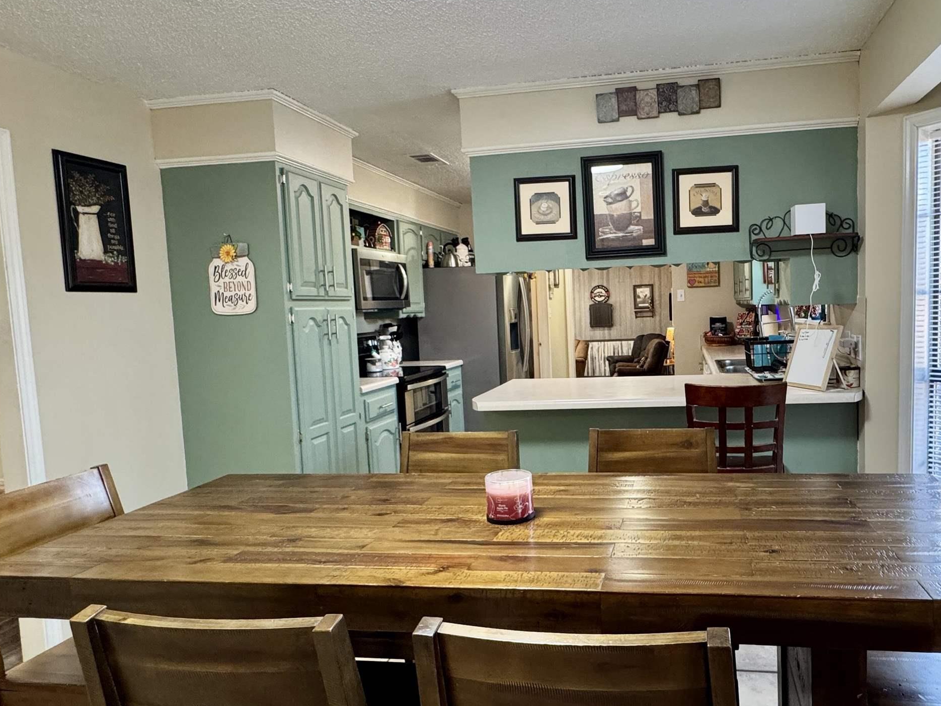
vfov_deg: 58.9
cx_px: 596
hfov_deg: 72.5
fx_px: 625
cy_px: 356
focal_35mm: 23
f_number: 2.2
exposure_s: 1/60
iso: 320
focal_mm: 2.22
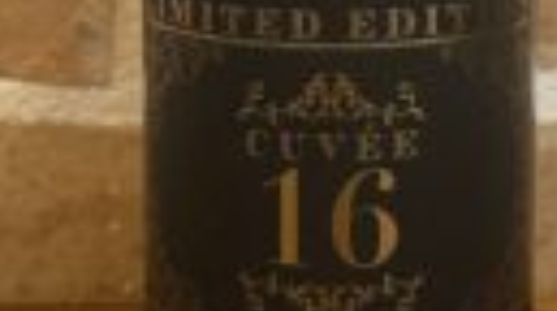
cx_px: 427
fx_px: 1297
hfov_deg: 23.9
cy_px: -186
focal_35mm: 88
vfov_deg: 12.8
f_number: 1.6
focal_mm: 5.1
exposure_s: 1/60
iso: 400
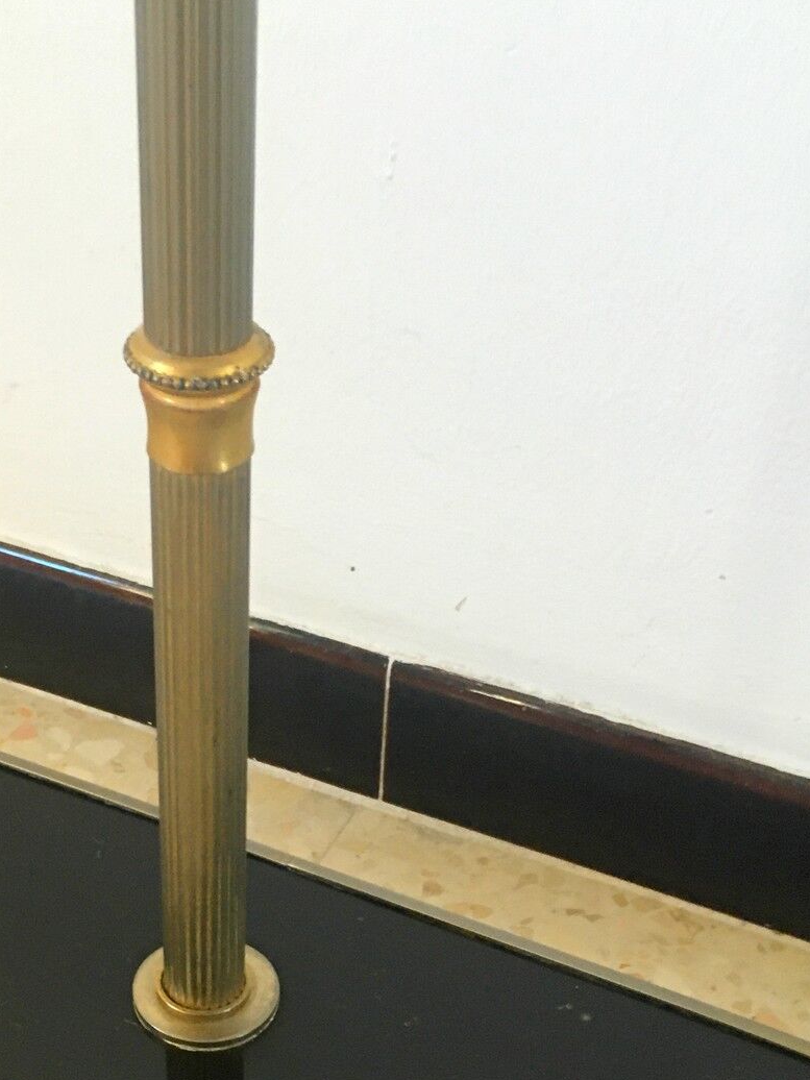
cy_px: 851
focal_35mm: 56
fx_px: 1747
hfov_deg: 25.9
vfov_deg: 33.4
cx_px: 244
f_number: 2.2
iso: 160
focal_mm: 4.15
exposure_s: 1/33
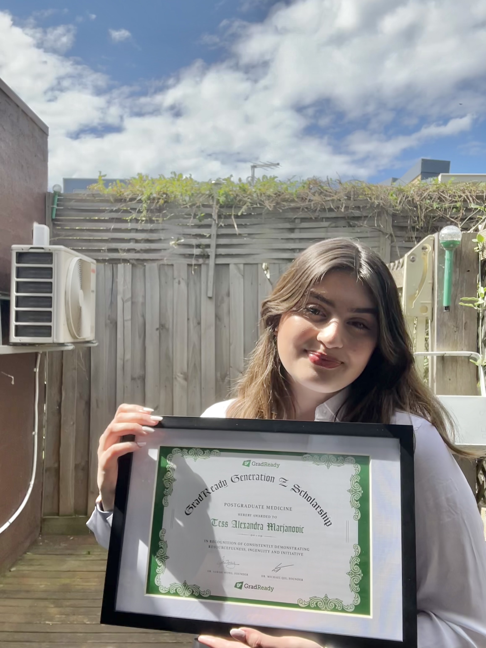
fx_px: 562
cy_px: 324
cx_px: 243
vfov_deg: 60.0
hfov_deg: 46.8
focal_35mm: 30
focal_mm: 2.69
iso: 25
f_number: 1.9
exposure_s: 1/684
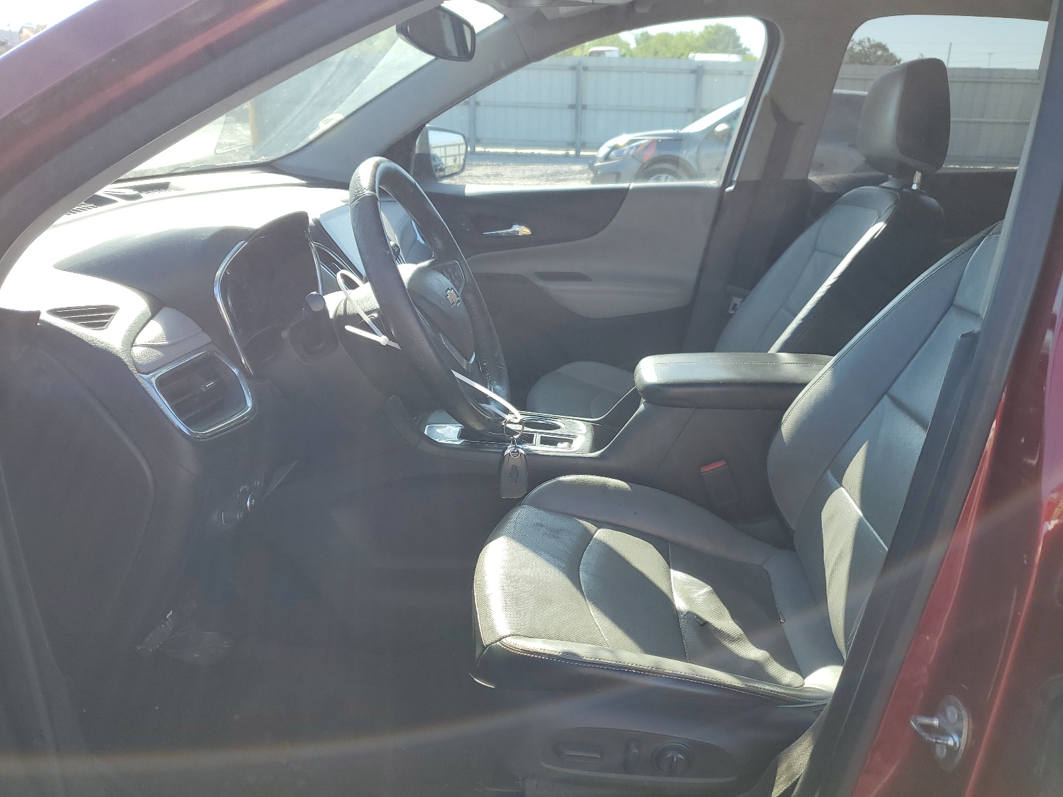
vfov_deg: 53.1
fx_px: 798
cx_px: 532
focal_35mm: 26
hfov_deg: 67.3
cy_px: 398
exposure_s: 1/769
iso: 50
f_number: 1.5
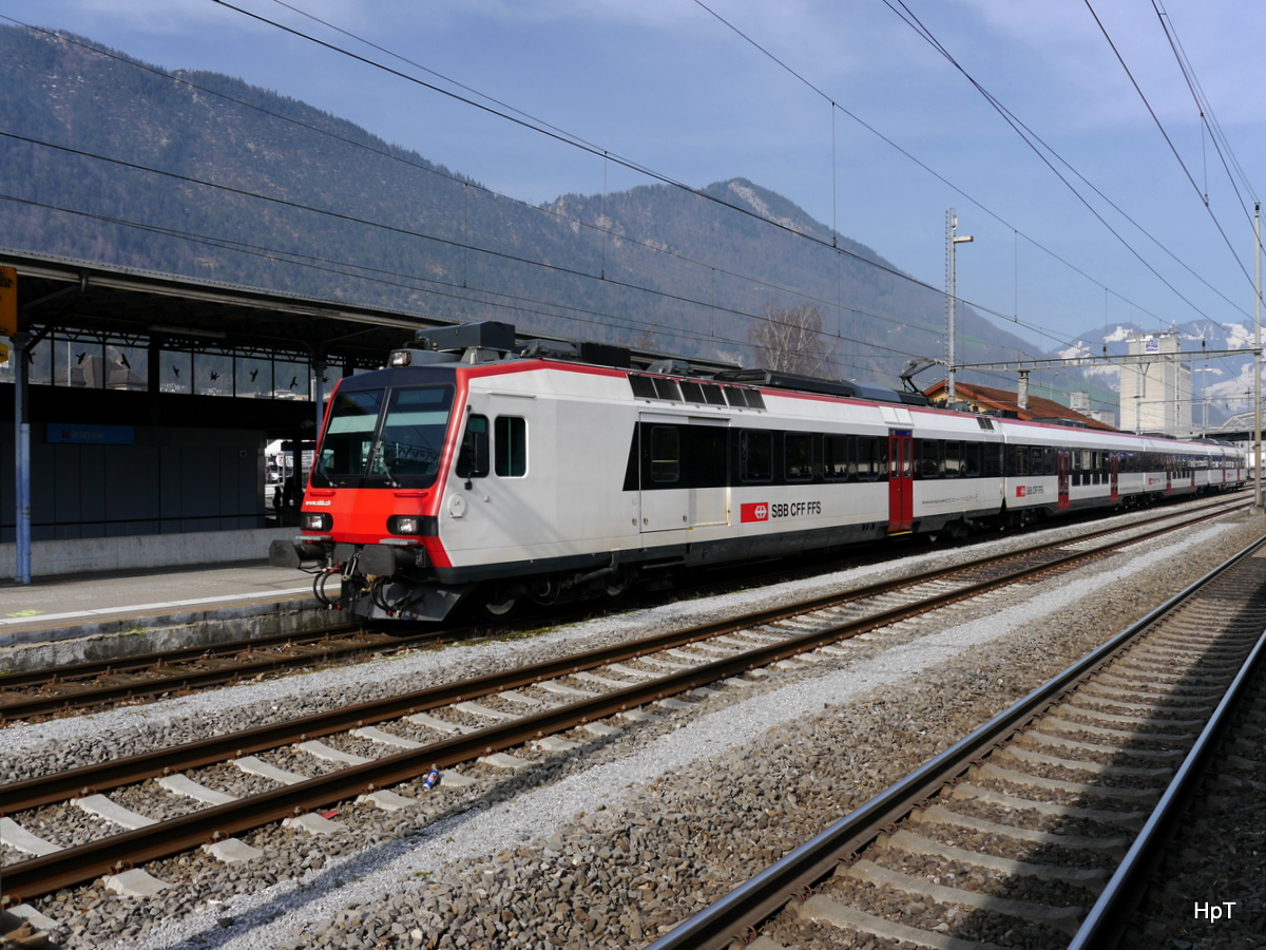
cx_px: 633
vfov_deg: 49.7
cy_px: 475
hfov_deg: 63.4
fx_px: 1024
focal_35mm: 28
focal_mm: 14
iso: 160
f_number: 7.1
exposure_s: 1/400
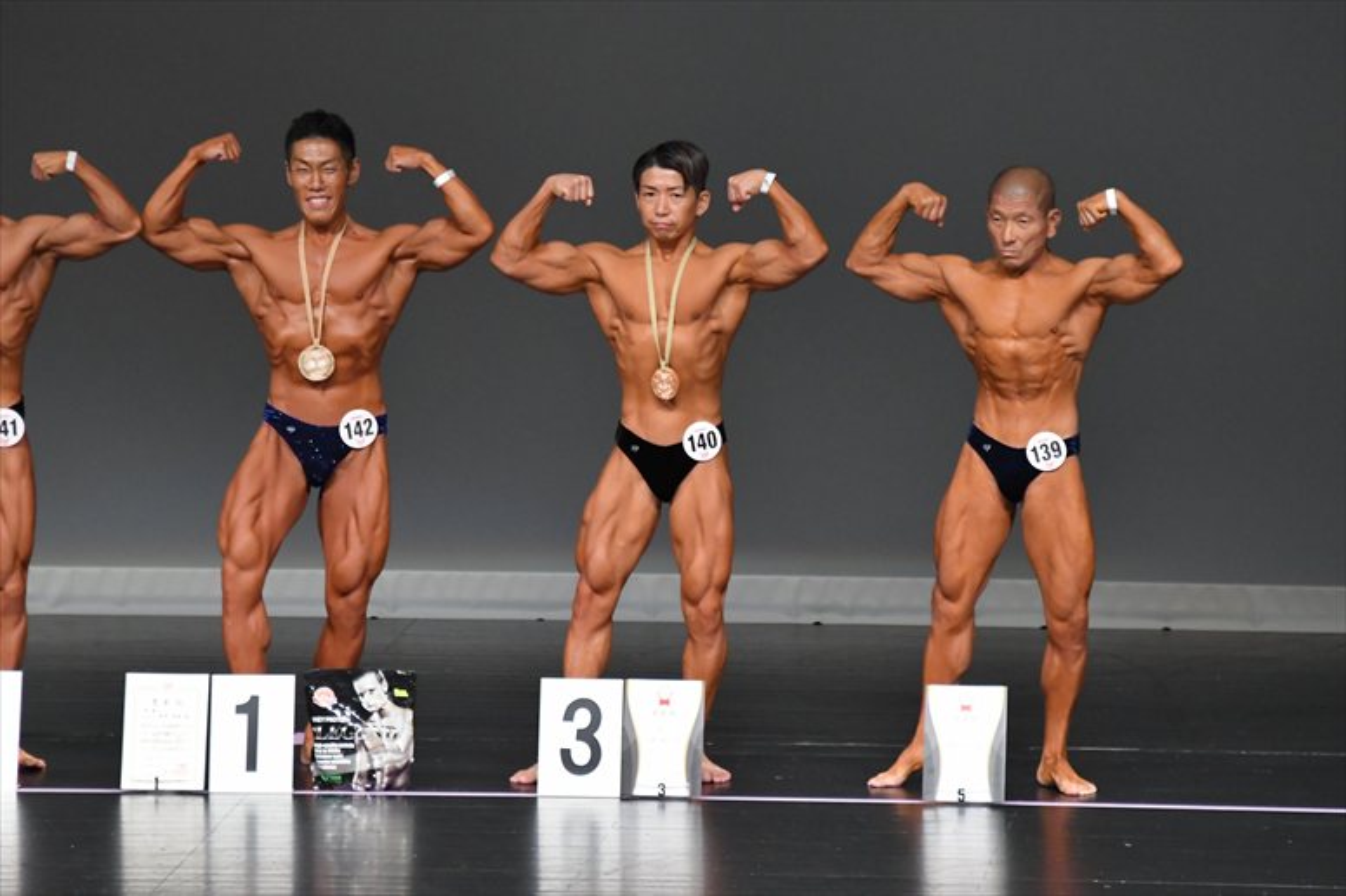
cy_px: 448
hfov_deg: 6.5
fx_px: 11772
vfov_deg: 4.4
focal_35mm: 315
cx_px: 673
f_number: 5.6
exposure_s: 1/400
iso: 5000
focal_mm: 210
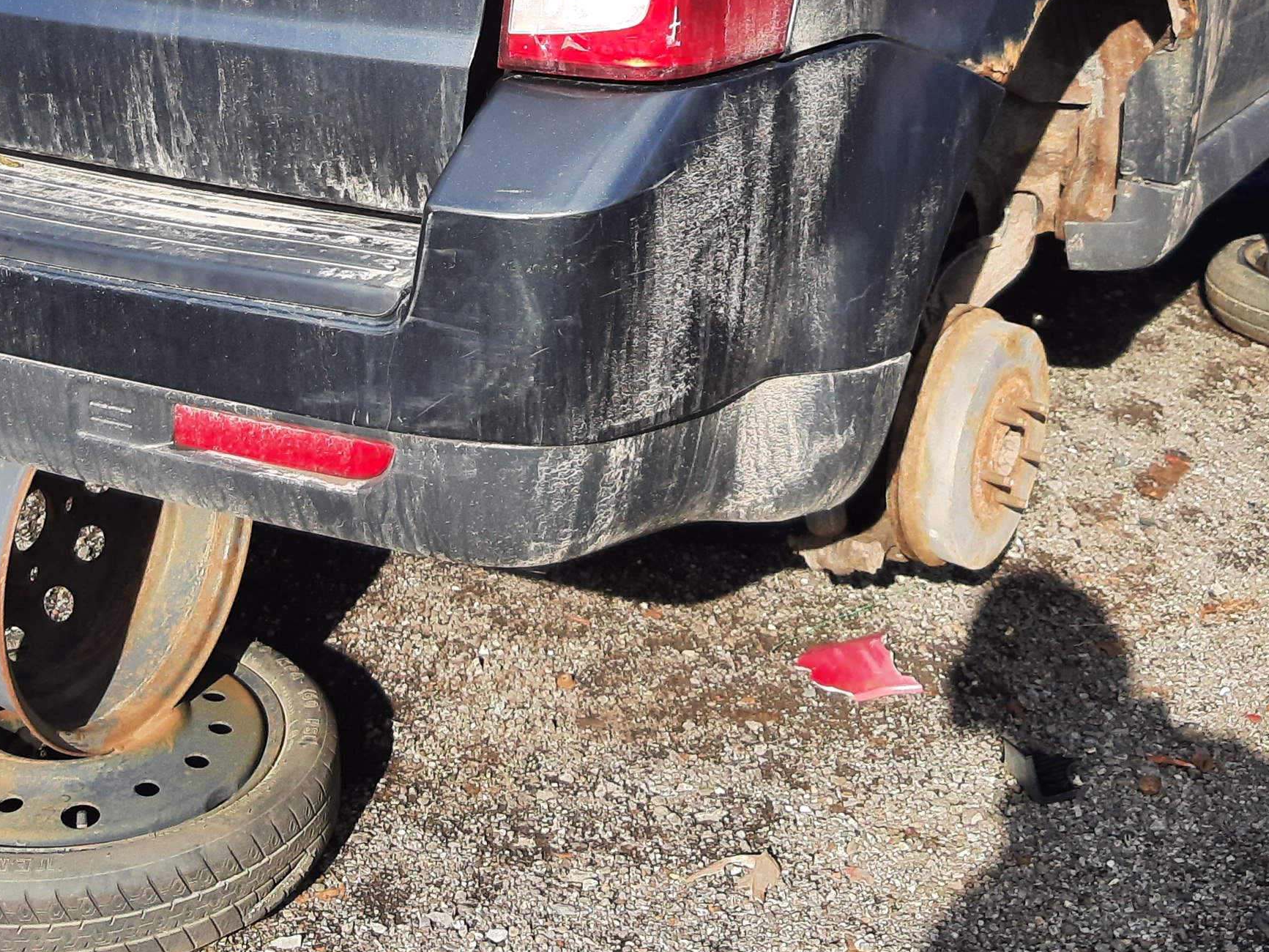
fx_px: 2200
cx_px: 569
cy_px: -92
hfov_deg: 32.2
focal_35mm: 60
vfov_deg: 23.0
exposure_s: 1/898
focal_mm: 3.92
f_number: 1.7
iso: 40
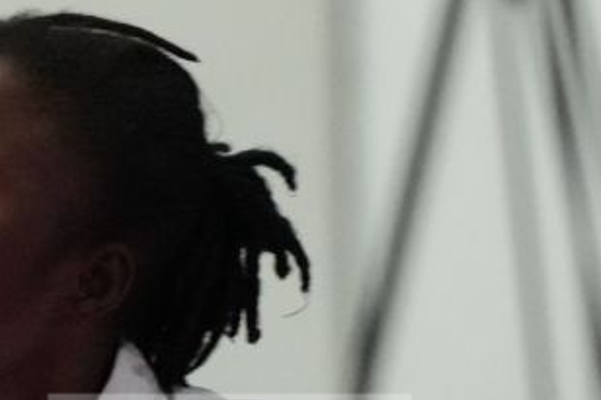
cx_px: -431
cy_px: 572
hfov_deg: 2.3
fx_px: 14833
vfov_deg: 1.5
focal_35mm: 889
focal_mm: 152
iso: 8000
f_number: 2.8
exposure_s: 1/800
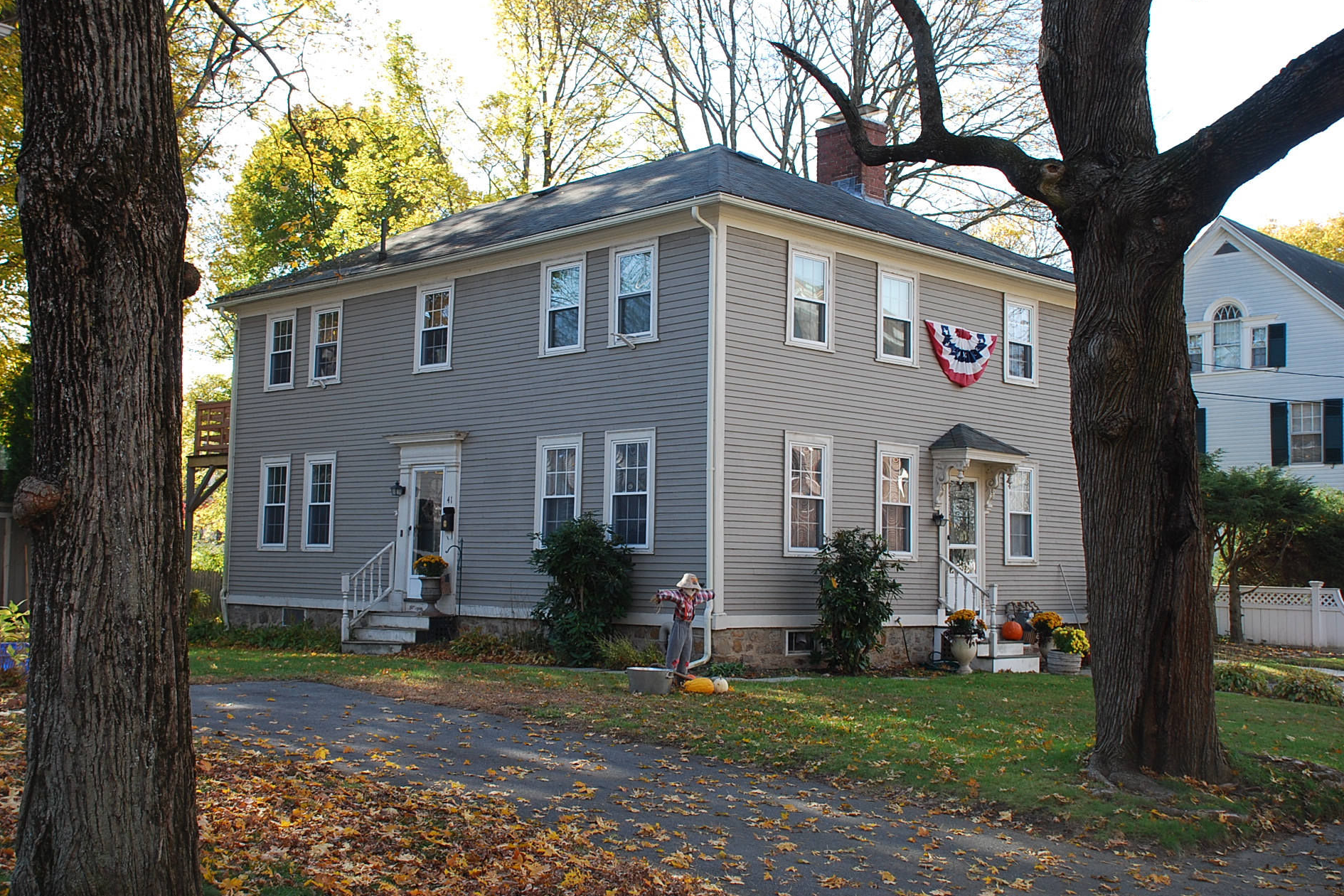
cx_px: 667
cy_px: 446
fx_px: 1493
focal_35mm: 40
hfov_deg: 48.5
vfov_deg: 33.4
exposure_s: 1/125
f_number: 5.6
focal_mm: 26
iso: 160
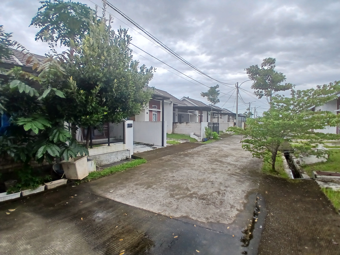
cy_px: 128
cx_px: 170
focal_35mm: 17
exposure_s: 1/1033
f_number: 2.2
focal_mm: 1.4
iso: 50
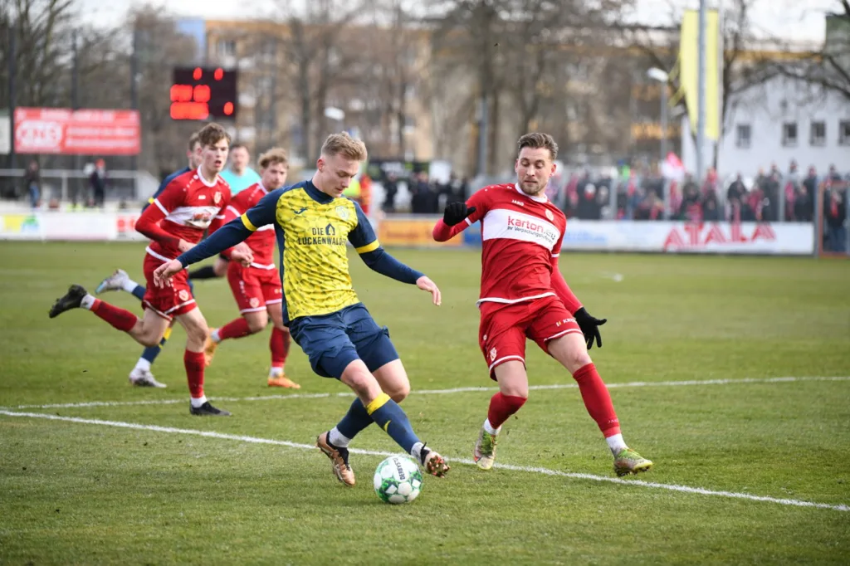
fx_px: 3422
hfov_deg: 14.2
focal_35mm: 145
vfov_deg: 9.5
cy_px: 283
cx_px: 425
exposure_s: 1/2500
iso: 900
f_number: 2.8
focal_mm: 145
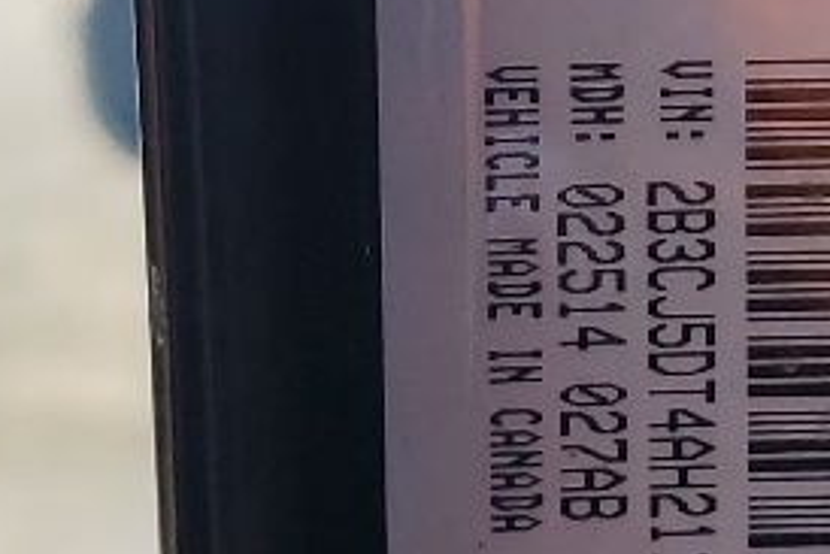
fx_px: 3645
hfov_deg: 12.9
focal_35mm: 158
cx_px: 688
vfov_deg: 8.6
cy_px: -121
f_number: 1.5
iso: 50
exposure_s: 1/2000
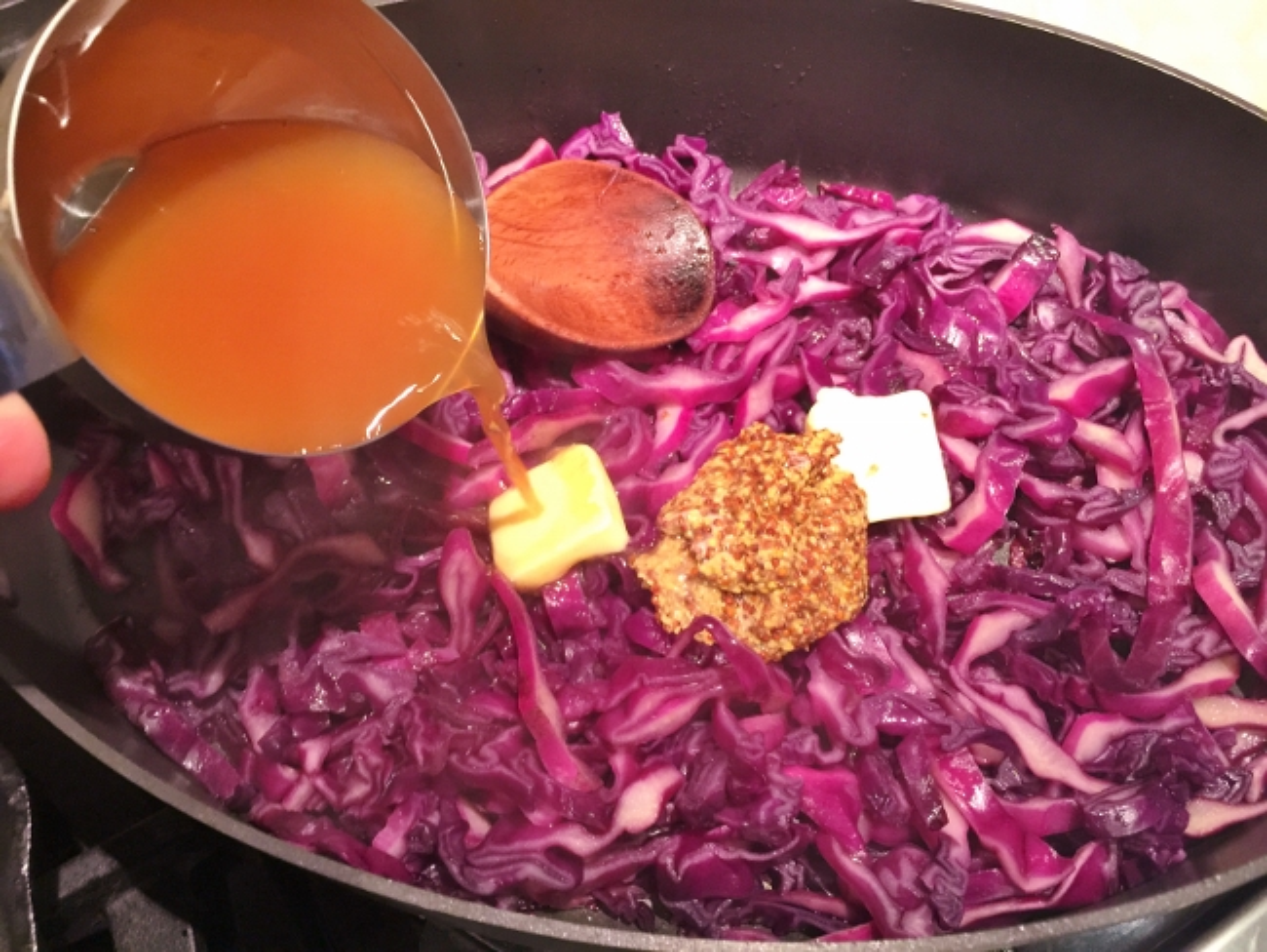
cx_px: 634
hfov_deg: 61.6
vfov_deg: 48.3
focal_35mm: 29
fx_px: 1062
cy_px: 476
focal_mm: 4.15
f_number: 2.2
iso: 100
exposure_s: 1/15
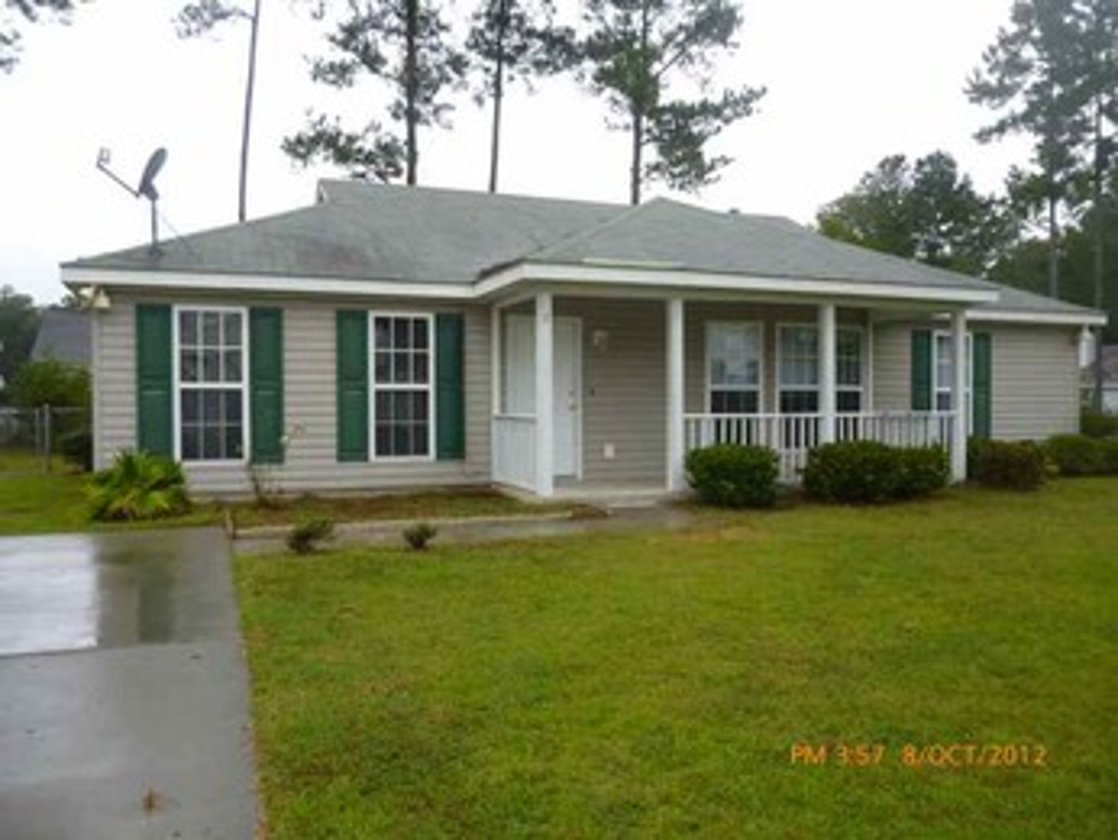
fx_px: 905
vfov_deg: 49.8
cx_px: 559
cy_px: 420
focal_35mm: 28
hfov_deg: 63.4
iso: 100
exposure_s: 1/60
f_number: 3.1
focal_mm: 5
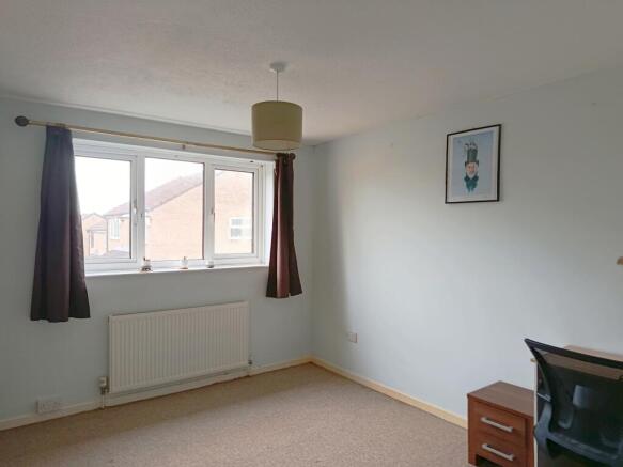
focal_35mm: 24
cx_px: 312
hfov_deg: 71.6
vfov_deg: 56.8
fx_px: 432
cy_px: 234
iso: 302
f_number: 1.7
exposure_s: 1/100
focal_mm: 5.24
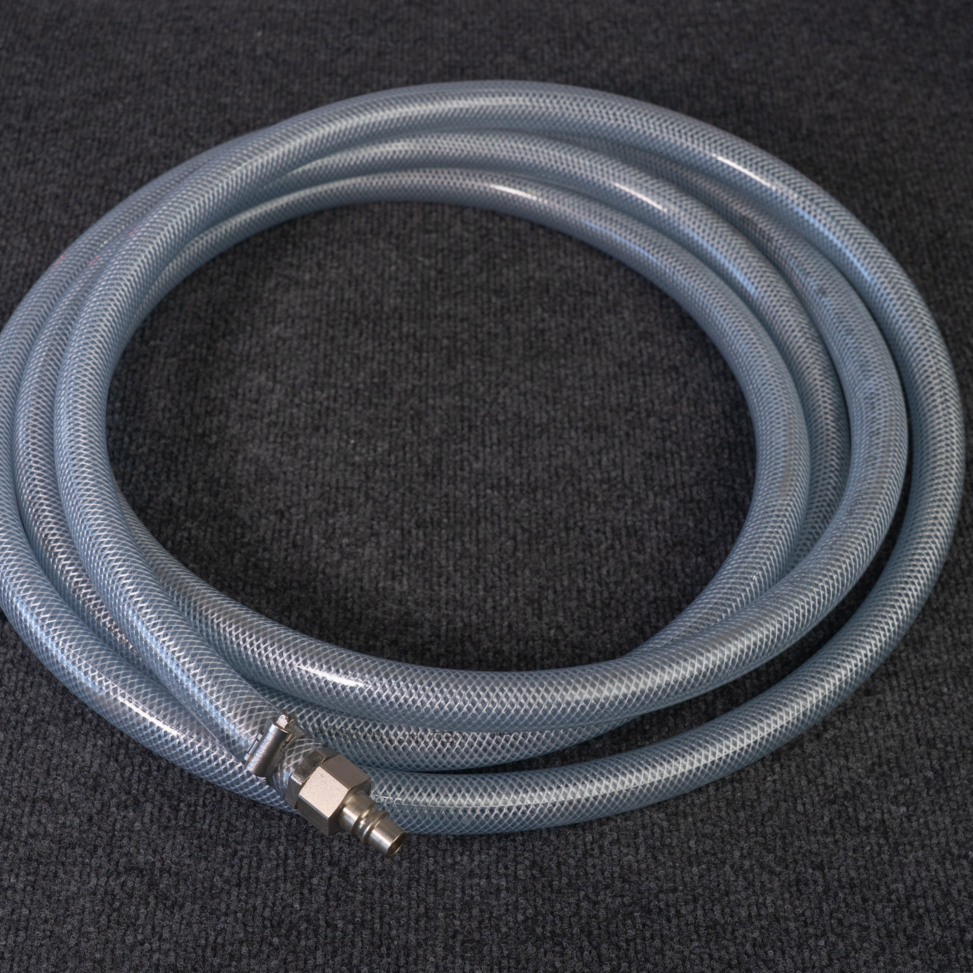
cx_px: 425
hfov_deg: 34.6
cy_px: 486
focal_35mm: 49
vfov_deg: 34.7
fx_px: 1558
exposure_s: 1/400
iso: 1000
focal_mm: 38
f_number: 8
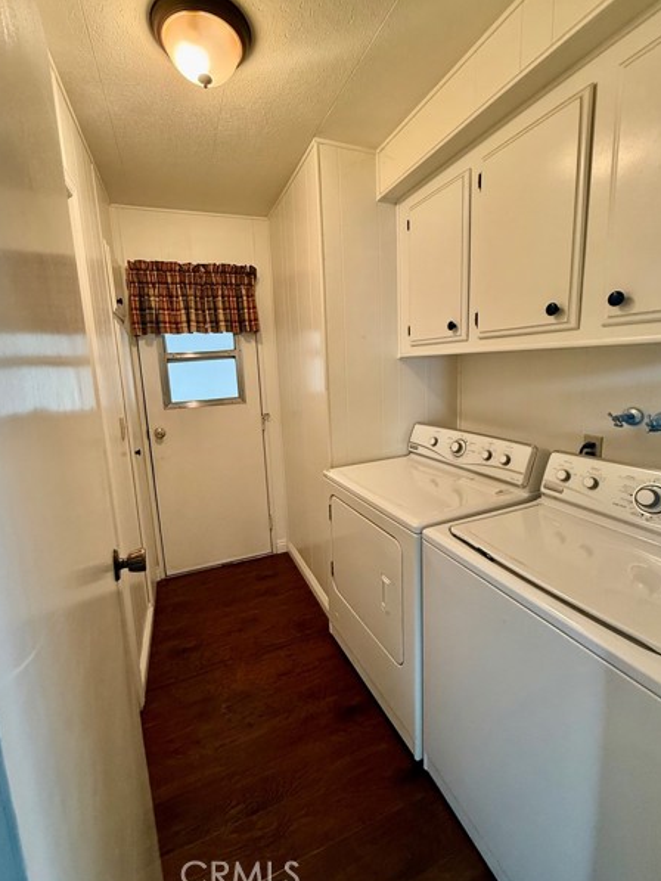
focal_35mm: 15
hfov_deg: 81.8
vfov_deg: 98.1
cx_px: 326
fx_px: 382
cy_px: 424
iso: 200
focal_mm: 2.22
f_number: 2.2
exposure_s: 1/60
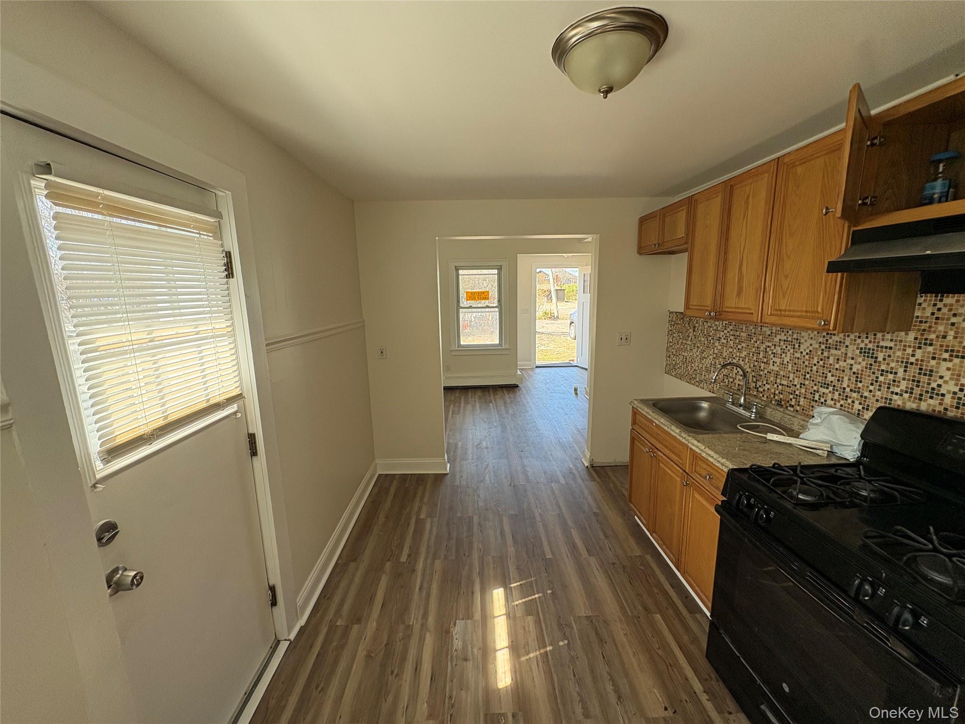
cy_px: 362
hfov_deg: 102.1
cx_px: 482
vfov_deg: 85.7
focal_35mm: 14
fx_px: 390
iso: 80
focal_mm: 2.22
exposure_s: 1/132
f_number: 2.2
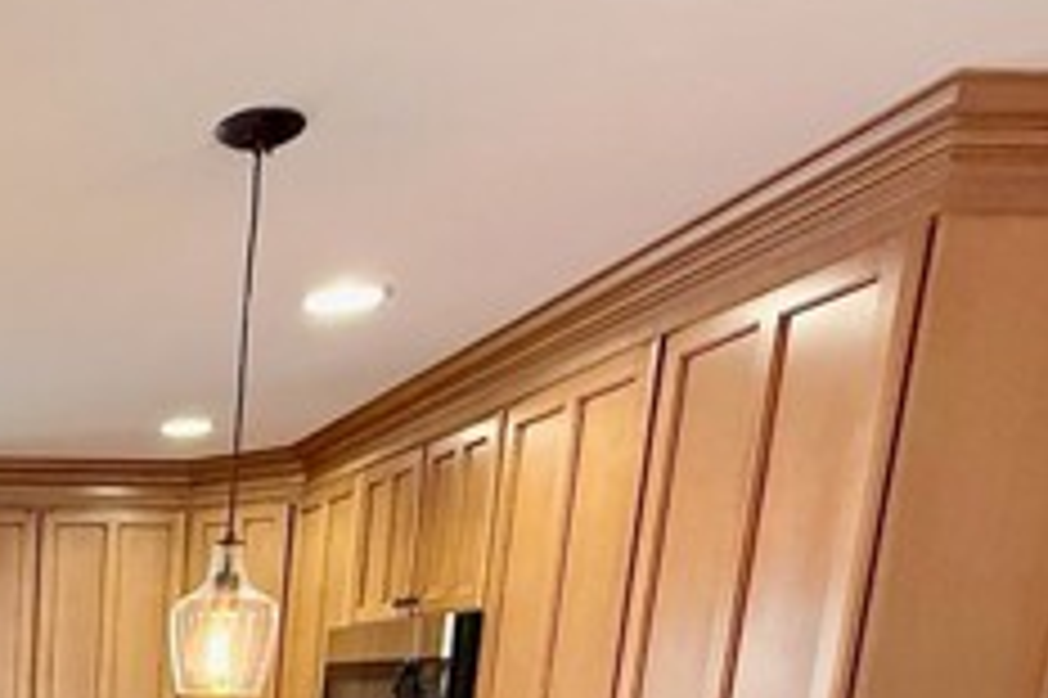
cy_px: 939
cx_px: -166
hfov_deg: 38.1
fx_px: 1164
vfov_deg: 27.2
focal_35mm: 40
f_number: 2.2
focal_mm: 2.22
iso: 500
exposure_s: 1/120
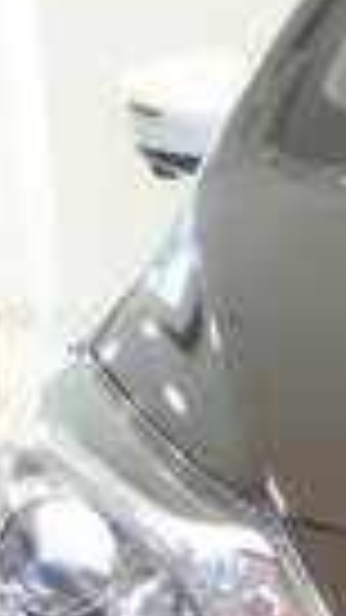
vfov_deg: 15.9
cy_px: 656
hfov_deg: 8.0
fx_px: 2154
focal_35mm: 132
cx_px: 998
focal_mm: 4.6
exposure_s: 1/60
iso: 400
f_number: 3.5
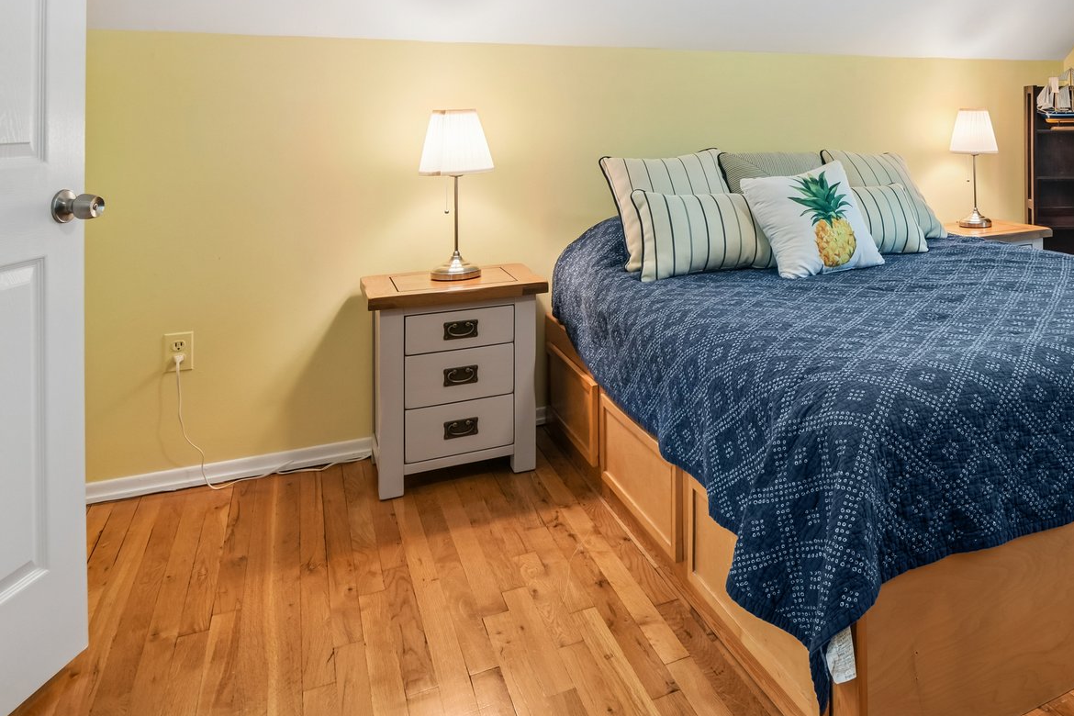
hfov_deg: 60.5
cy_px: 116
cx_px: 852
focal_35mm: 28
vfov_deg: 43.6
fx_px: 835
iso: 250
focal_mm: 16
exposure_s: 1/4
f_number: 8
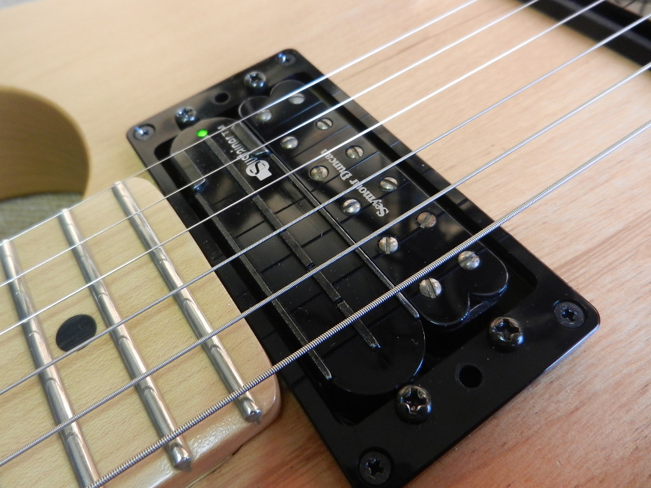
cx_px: 326
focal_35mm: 25
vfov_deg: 54.9
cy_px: 244
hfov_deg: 69.4
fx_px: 470
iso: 320
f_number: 3.5
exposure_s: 1/30
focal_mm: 4.5
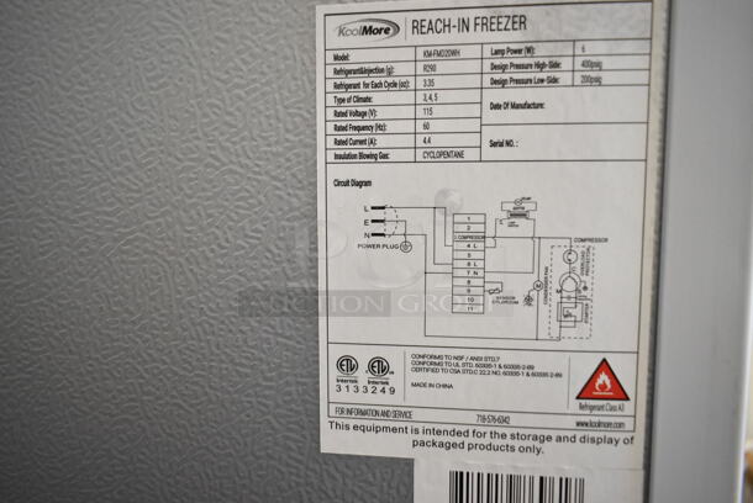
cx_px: 376
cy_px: 252
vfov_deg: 48.0
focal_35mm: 27
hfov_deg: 67.3
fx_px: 565
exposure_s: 1/30
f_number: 3.5
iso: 800
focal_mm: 18
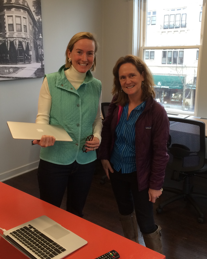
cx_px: 103
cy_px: 129
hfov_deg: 37.3
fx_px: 306
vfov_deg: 45.8
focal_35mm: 40
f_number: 2.2
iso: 40
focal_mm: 4.12
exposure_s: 1/40
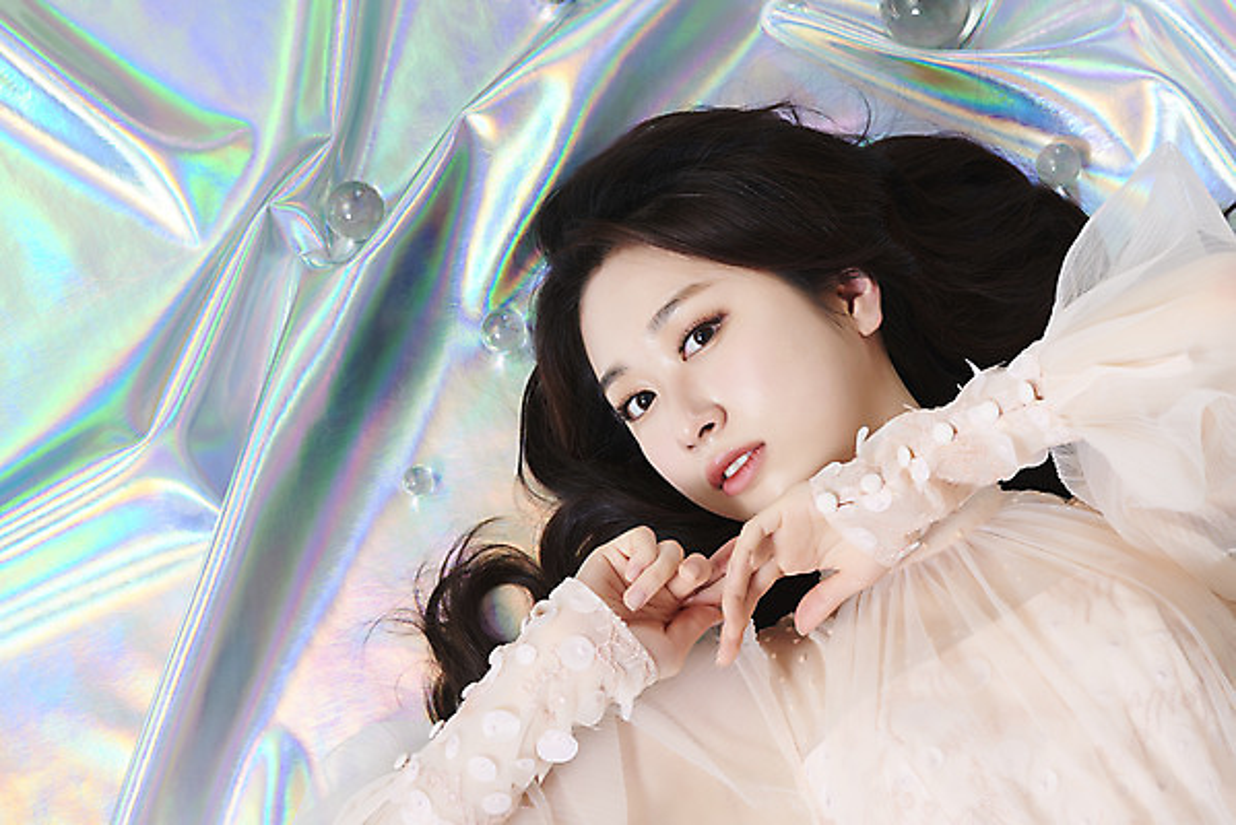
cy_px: 412
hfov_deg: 19.4
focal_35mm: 105
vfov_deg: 13.1
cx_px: 618
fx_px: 3607
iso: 64
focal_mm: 105
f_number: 11
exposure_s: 1/125
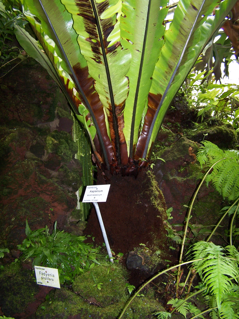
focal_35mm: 38
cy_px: 160
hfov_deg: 37.7
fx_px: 350
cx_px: 120
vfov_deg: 49.0
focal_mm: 6.3
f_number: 2.8
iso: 80
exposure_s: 1/45
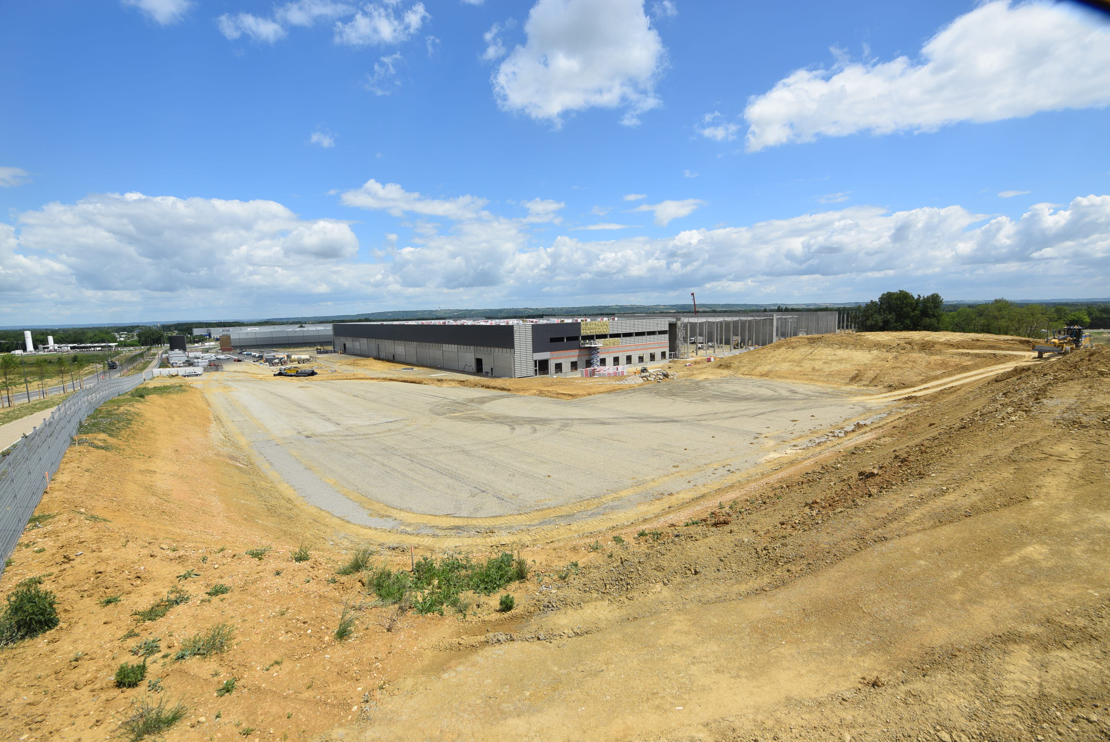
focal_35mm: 15
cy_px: 371
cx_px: 555
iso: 200
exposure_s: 1/400
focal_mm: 10
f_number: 10
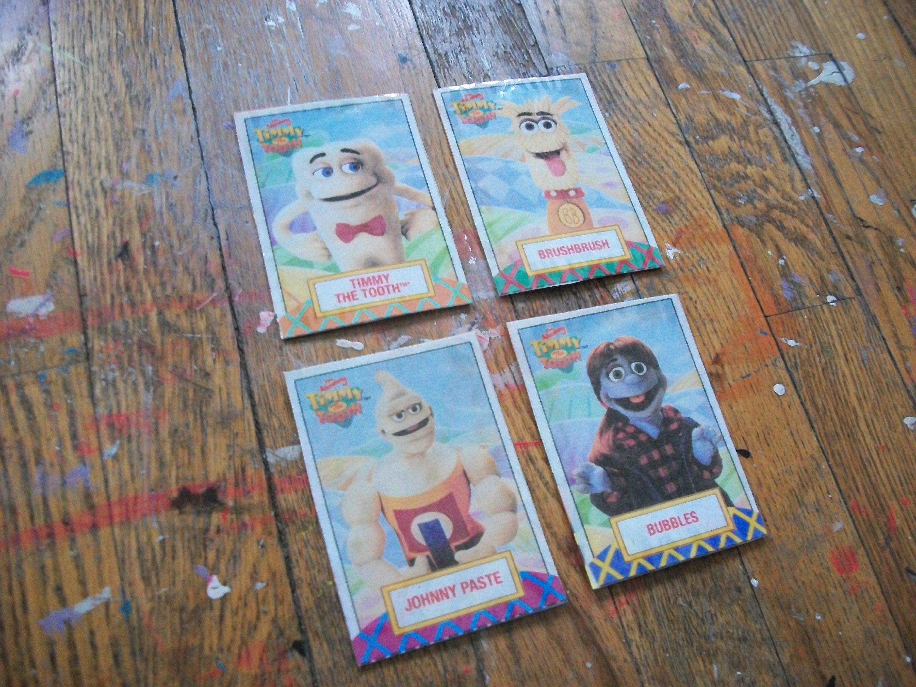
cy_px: 344
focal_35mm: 32
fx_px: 847
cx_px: 458
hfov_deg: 56.8
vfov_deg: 44.2
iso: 405
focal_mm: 5.7
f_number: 2.9
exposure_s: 1/8
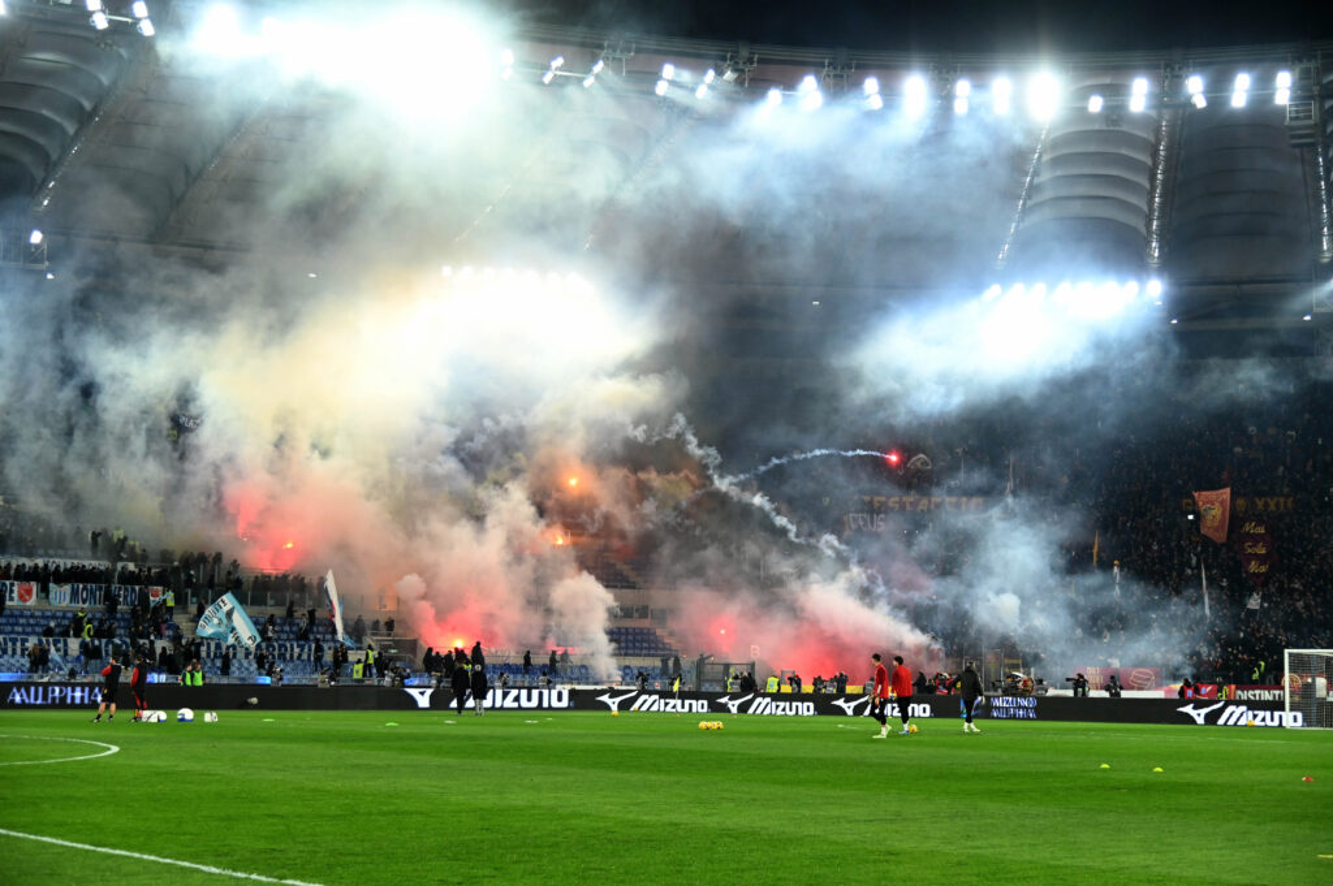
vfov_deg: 24.6
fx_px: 2035
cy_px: 443
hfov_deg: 36.3
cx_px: 666
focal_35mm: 55
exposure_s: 1/800
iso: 2000
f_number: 4
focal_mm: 55
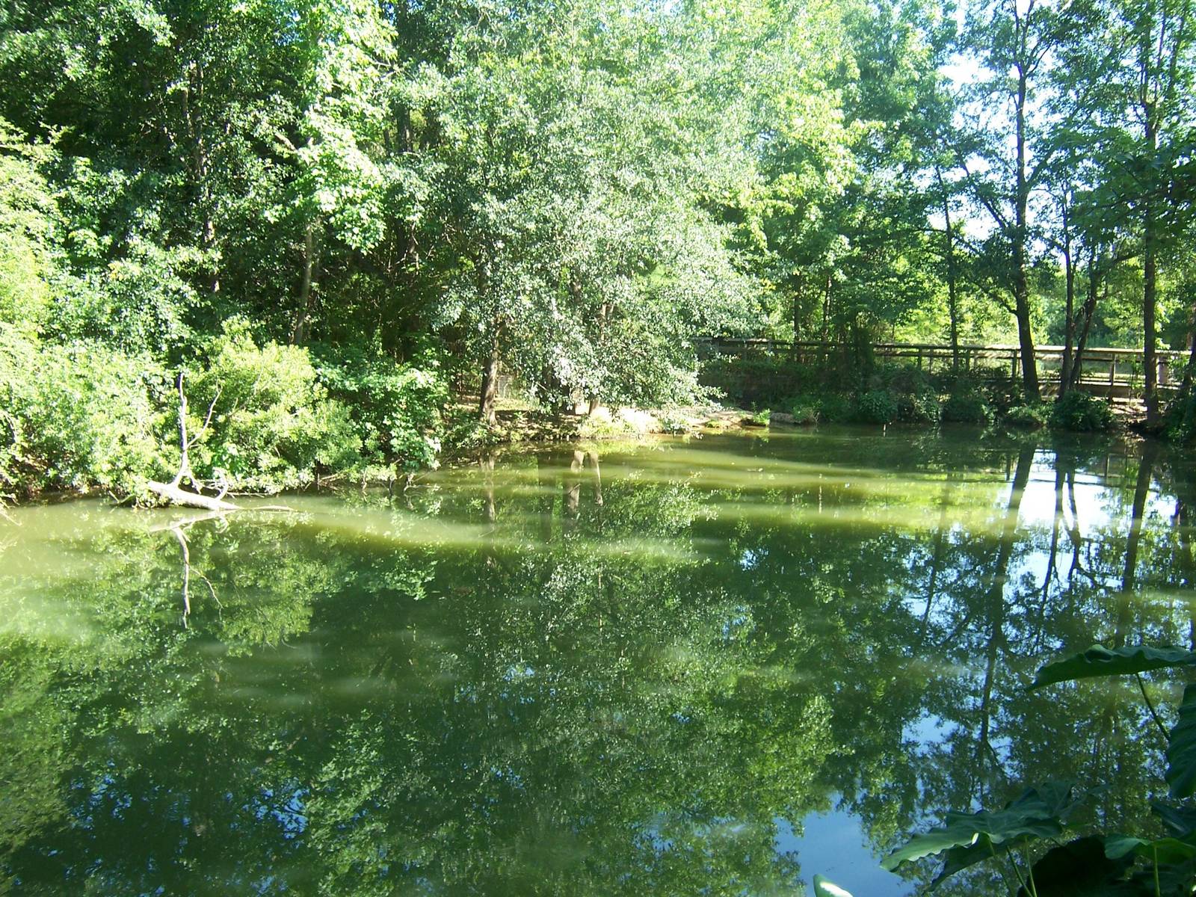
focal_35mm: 33
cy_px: 448
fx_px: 1140
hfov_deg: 55.4
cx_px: 598
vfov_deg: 42.9
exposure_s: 1/90
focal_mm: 5.5
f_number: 3.4
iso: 80
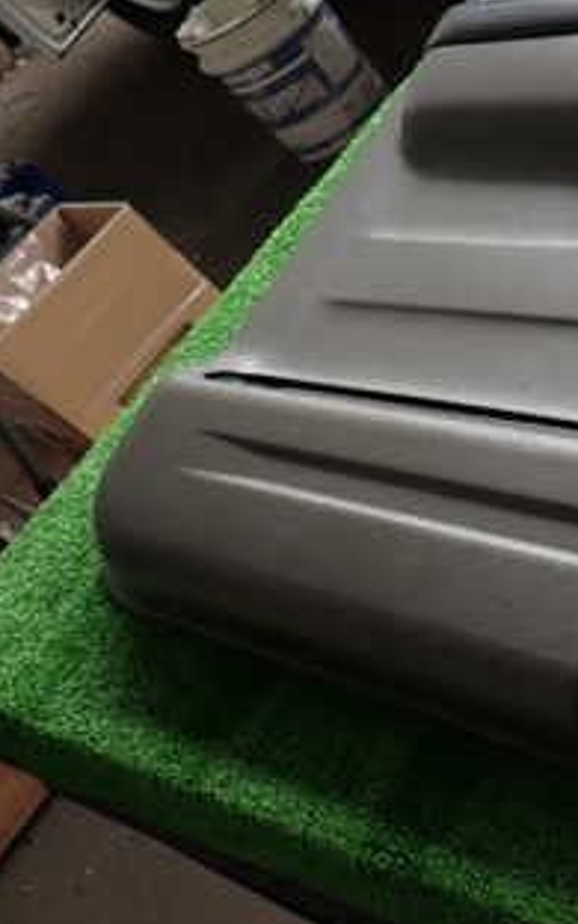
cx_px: 857
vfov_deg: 39.5
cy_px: 403
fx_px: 1285
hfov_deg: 21.5
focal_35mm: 51
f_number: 2
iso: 100
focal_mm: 4.5
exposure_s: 1/80
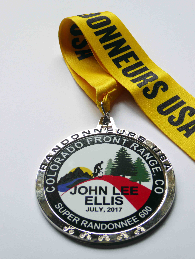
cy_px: 130
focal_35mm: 79
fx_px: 593
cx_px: 98
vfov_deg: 24.7
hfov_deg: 18.7
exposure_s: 1/60
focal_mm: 14.1
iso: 100
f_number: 4.7
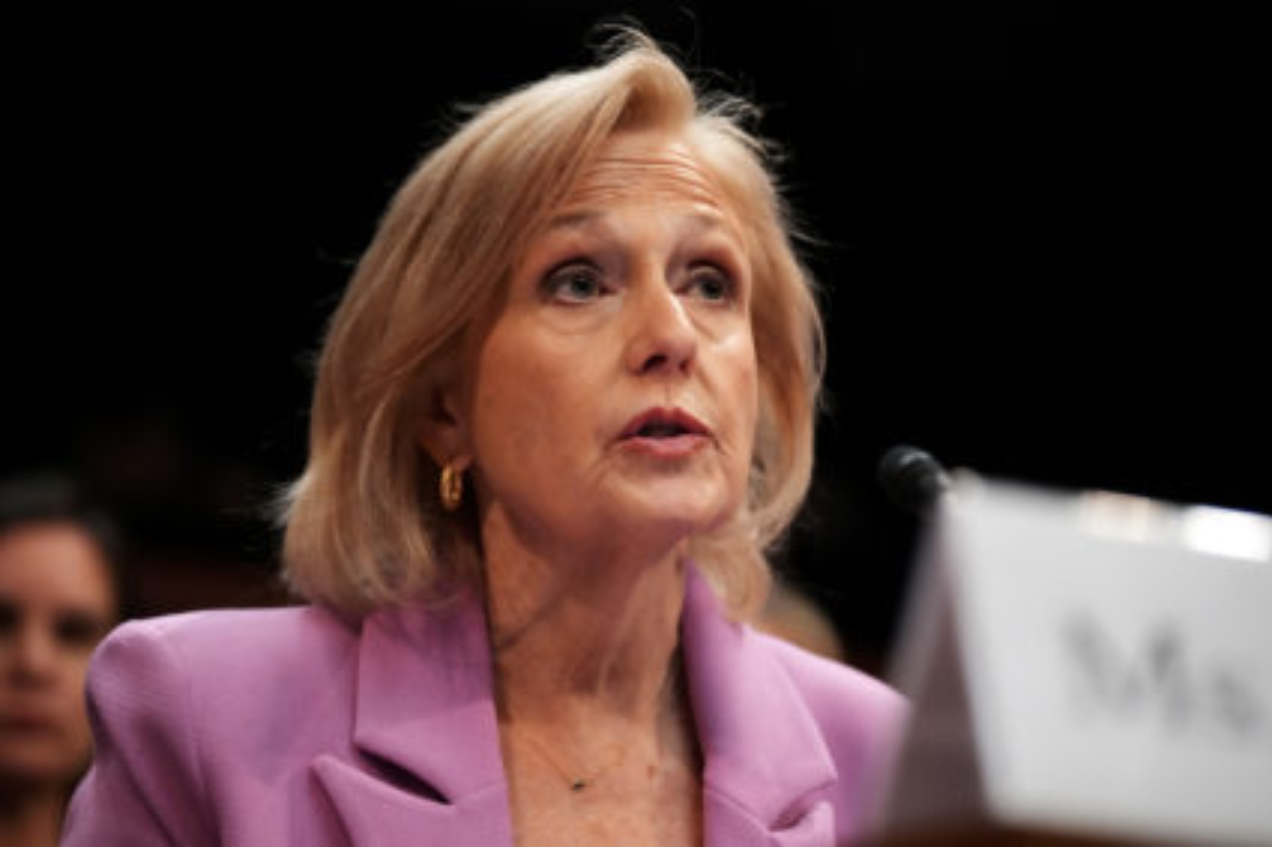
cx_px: 636
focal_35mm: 122
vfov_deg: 11.2
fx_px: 4309
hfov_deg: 16.8
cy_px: 424
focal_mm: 122
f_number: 2.8
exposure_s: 1/320
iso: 5000
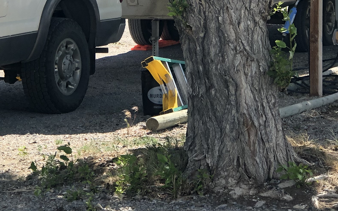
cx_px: 141
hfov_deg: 13.5
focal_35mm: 155
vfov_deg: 8.4
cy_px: -16
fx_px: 1428
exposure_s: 1/445
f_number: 2.8
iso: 20
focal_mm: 6.6
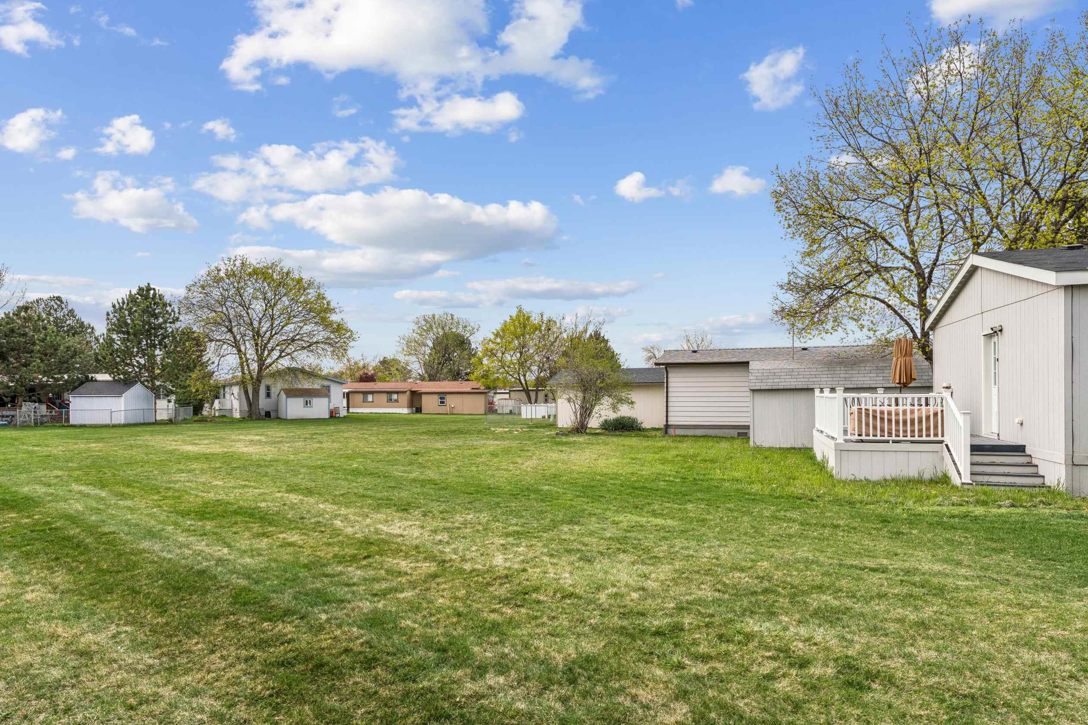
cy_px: 399
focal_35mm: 23
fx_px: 691
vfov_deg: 55.3
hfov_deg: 76.4
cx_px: 519
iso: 400
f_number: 13
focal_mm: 18.7
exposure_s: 1/400
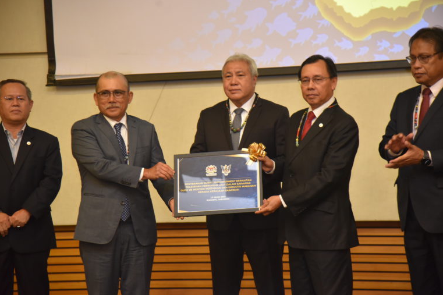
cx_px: 220
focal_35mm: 106
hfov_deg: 19.3
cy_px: 147
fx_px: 1304
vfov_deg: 12.9
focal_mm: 105
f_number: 4
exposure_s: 1/60
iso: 2800
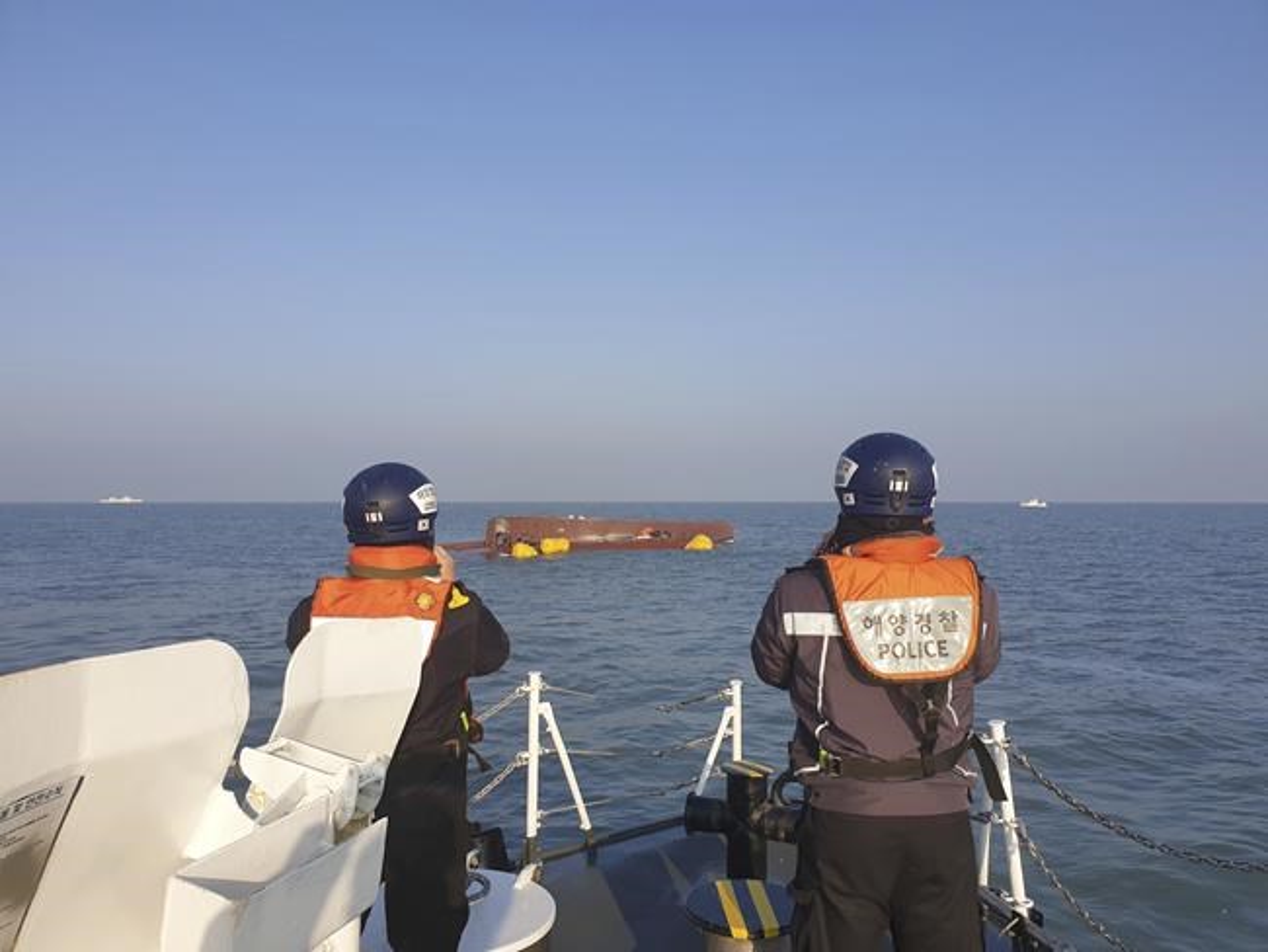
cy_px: 476
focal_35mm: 26
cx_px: 634
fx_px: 953
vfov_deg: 53.1
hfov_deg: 67.3
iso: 50
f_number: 2.4
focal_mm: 4.3
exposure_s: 1/1420
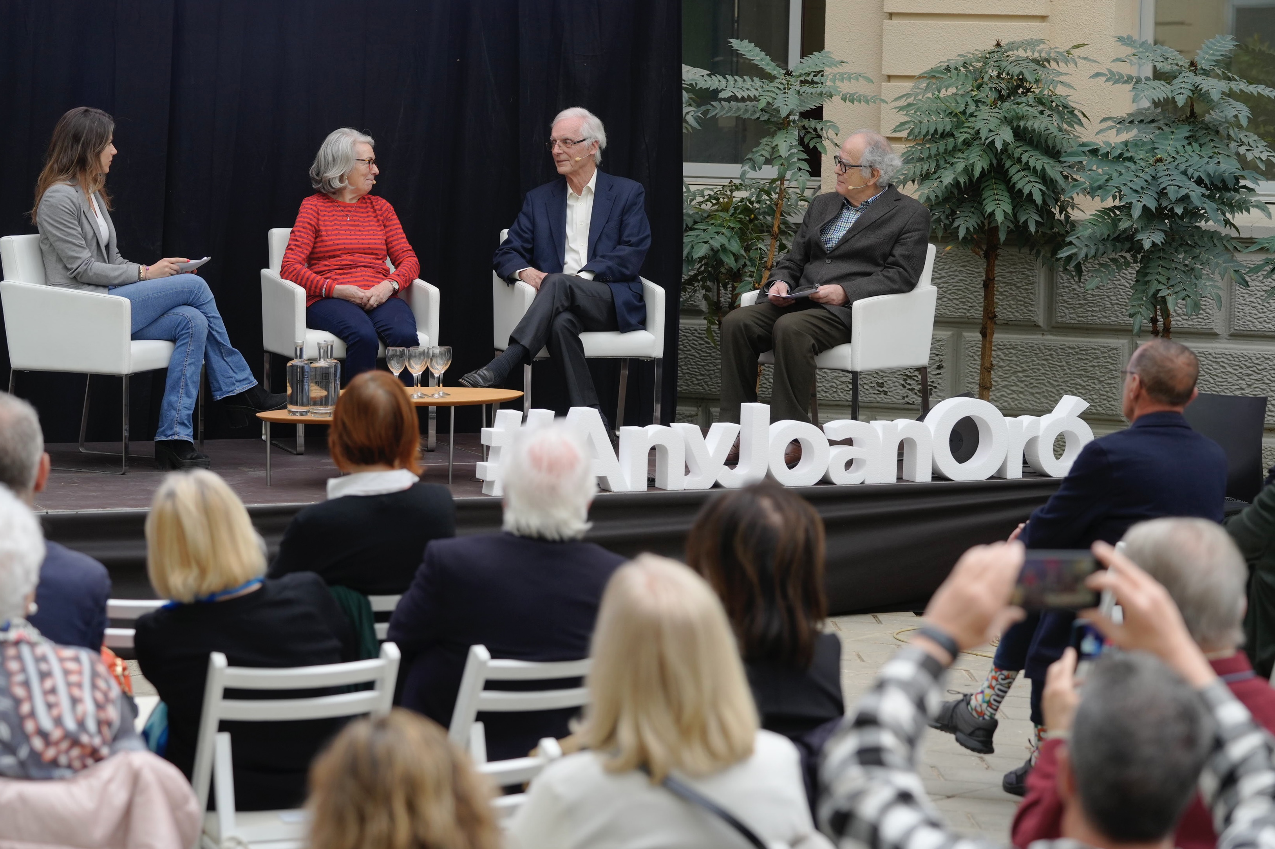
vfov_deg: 14.4
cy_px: 442
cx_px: 613
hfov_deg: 21.5
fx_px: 3364
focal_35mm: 95
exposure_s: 1/200
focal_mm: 90
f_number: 4
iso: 320
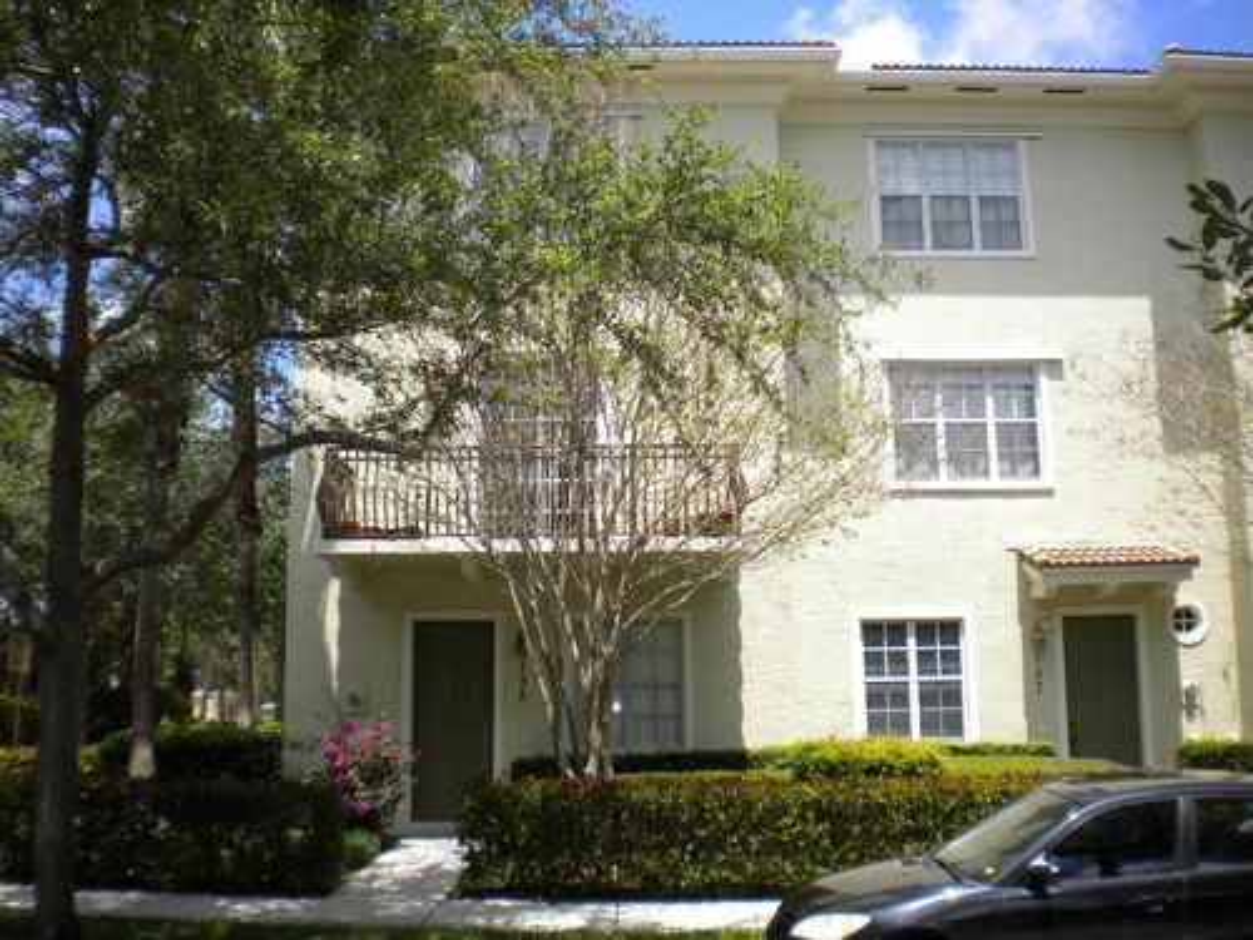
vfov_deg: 40.7
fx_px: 1267
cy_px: 470
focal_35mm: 35
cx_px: 626
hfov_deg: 52.6
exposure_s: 1/550
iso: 113
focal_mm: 6.3
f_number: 4.6
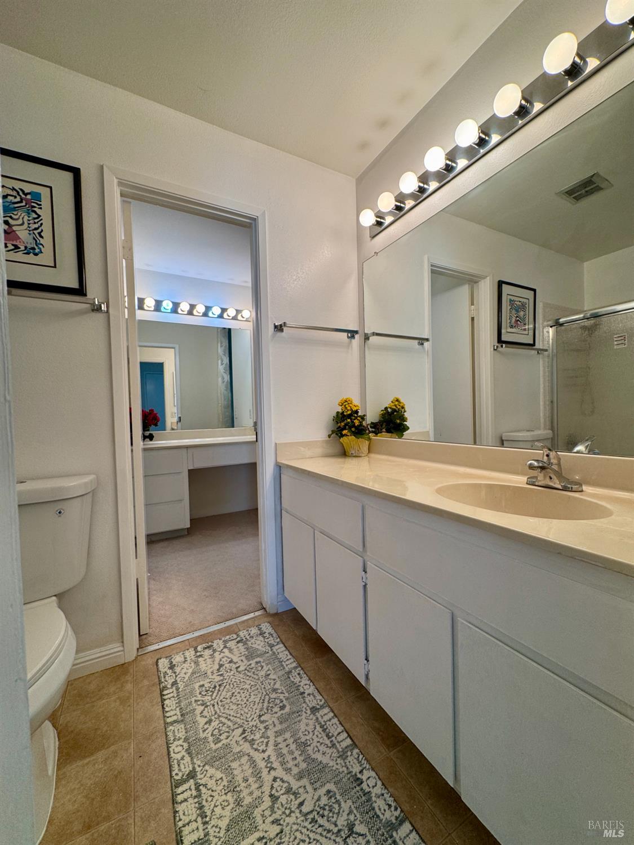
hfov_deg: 85.7
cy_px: 422
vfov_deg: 102.1
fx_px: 342
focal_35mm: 14
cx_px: 317
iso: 80
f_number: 2.2
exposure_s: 1/120
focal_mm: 2.22
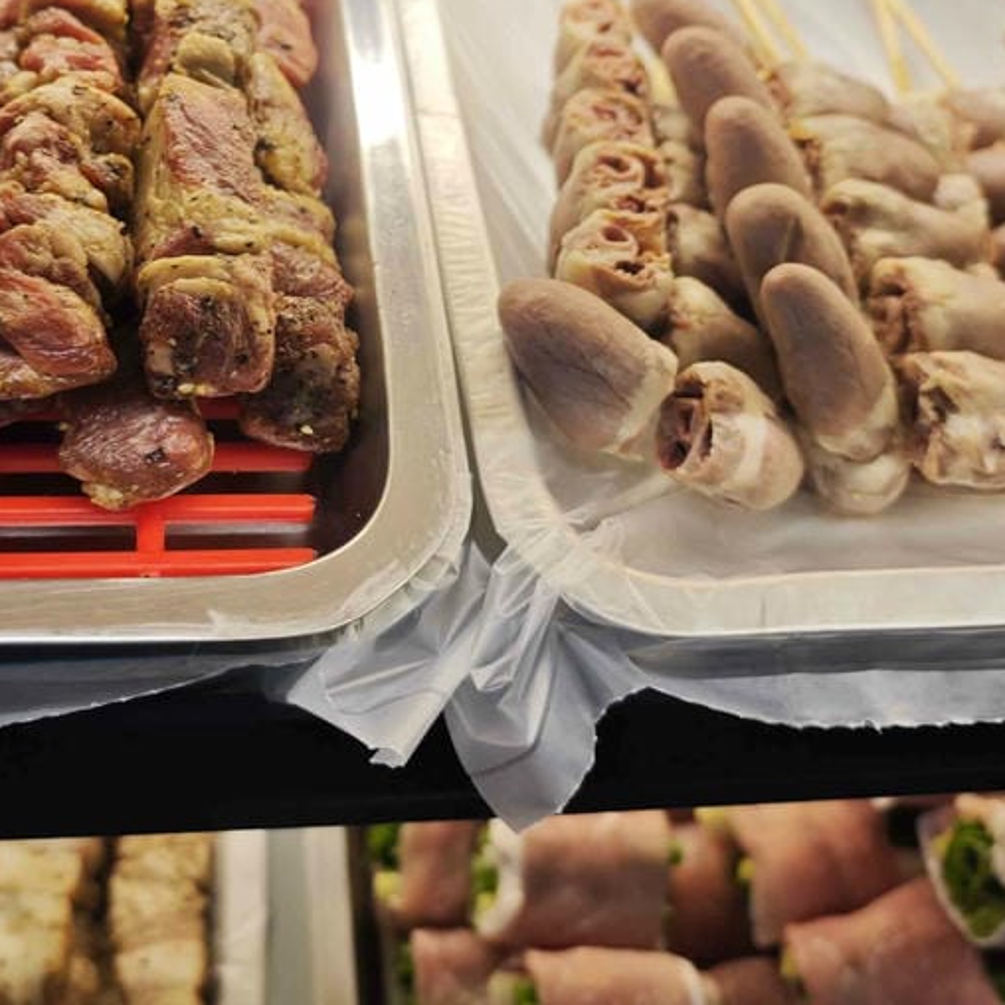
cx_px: 297
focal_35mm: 48
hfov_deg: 34.8
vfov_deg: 34.2
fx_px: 1577
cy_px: 186
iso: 125
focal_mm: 8.72
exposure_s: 1/120
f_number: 2
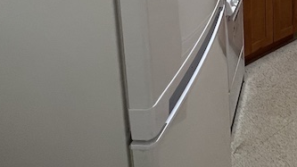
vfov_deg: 24.9
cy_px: -94
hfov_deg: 50.8
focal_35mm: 34
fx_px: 268
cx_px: 272
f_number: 1.8
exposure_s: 1/60
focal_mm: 1.57
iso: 160
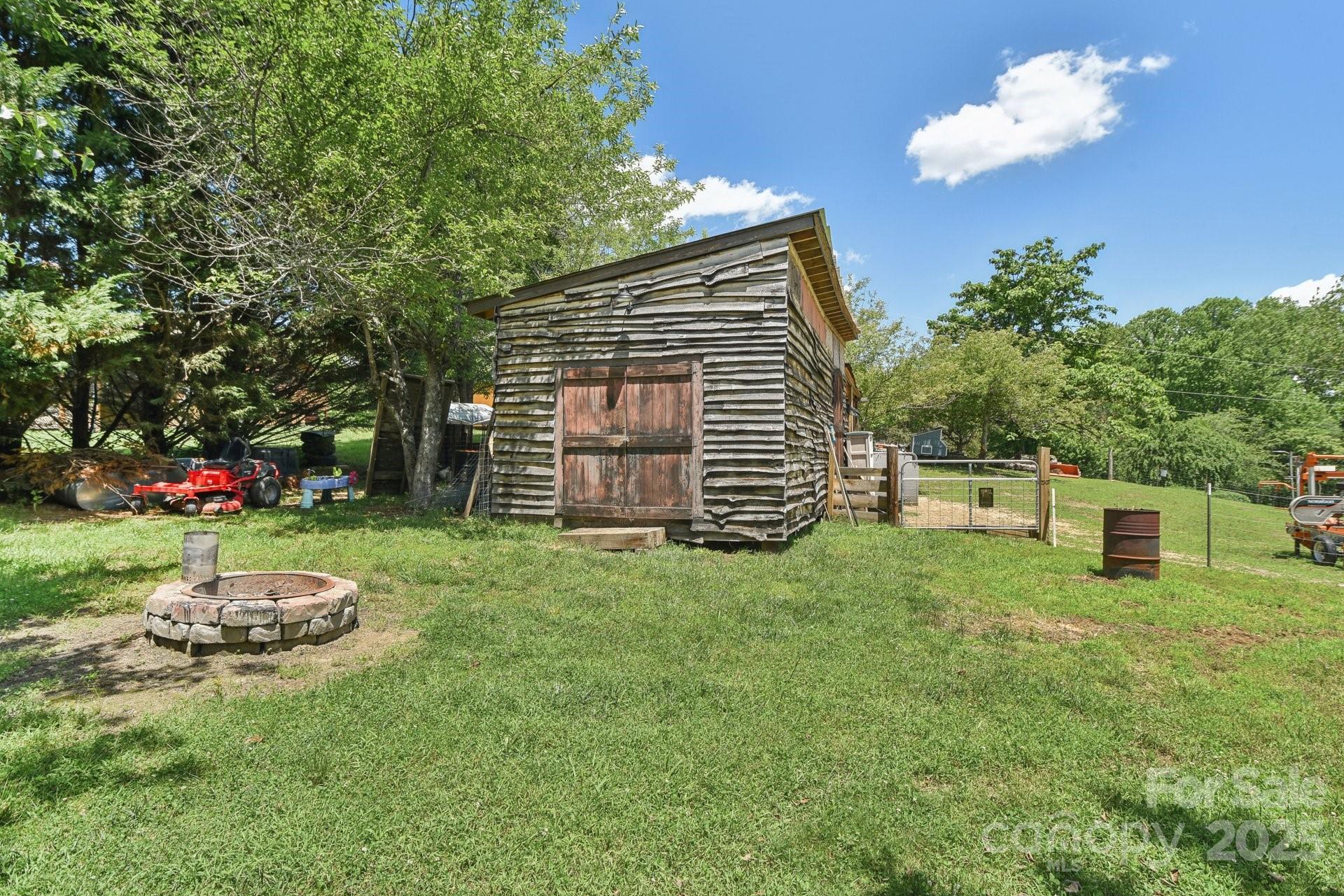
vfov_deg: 73.7
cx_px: 661
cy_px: 421
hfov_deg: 96.7
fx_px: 597
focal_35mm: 16
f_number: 11
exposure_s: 1/125
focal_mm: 15
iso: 100
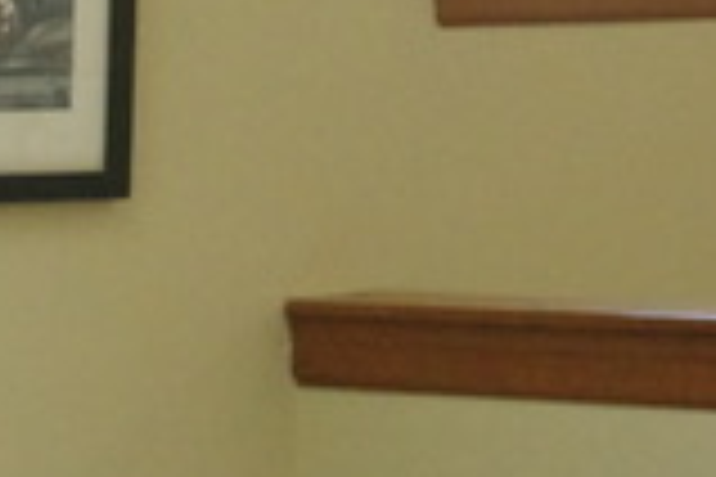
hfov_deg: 7.0
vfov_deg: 5.0
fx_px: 5449
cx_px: -1184
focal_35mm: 274
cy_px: 783
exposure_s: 1/250
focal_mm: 26
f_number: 4
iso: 3200
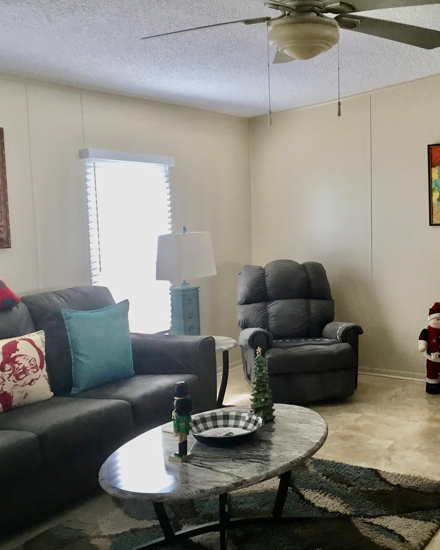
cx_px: 288
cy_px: 275
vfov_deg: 44.8
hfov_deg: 36.2
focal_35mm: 41
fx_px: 667
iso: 25
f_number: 2.4
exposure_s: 1/40
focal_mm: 3.3
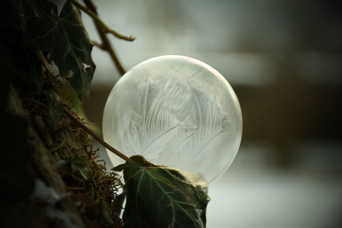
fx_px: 1349
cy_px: 114
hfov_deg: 14.4
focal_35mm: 142
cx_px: 171
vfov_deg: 9.7
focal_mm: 95
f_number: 5.3
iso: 800
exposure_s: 1/200
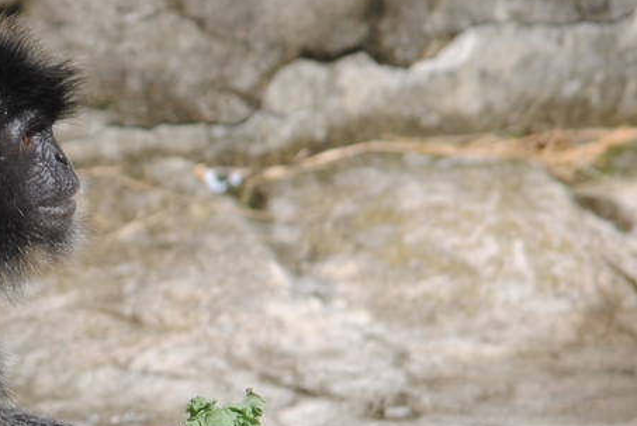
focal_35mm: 636
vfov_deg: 2.2
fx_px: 11264
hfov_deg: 3.2
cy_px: 577
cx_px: -285
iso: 125
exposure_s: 1/500
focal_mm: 120
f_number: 5.6
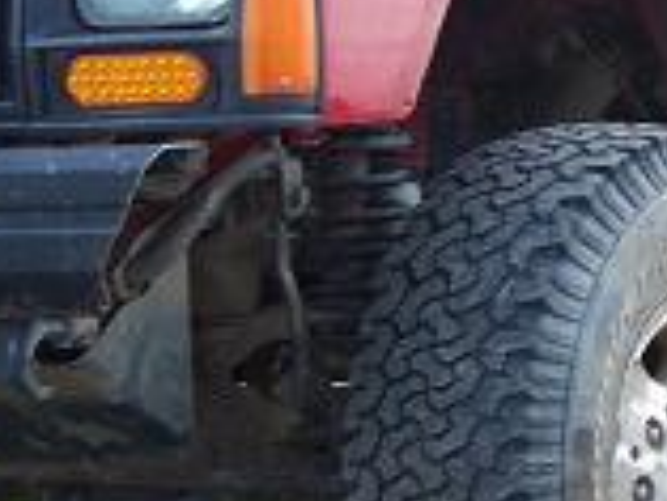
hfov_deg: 7.5
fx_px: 5091
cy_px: 166
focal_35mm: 264
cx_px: 433
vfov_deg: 5.6
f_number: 3.1
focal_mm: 12.89
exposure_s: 1/80
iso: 125
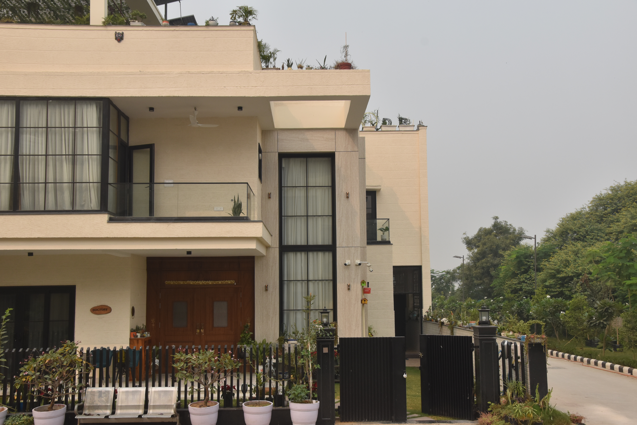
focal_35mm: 39
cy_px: 212
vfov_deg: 34.2
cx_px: 318
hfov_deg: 49.6
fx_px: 690
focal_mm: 26
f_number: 8
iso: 400
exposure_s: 1/750
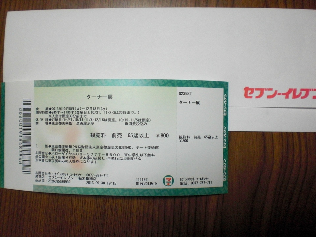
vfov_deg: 37.7
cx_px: 158
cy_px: 118
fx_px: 347
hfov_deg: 49.0
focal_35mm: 38
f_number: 3.1
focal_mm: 6.3
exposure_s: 1/100
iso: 400
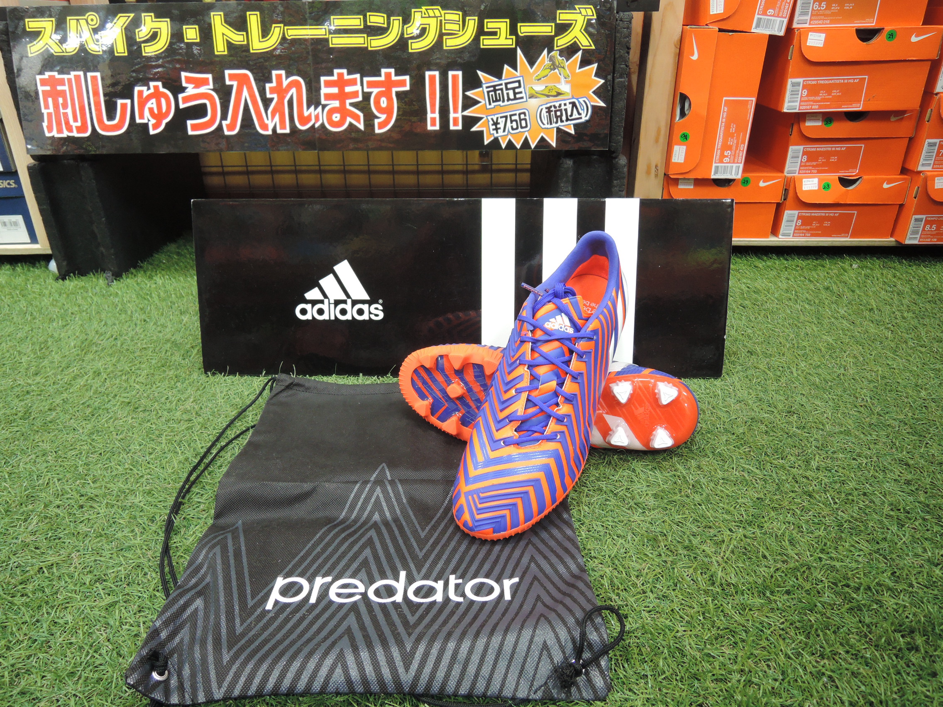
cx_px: 472
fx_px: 654
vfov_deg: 56.8
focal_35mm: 24
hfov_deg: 71.6
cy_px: 354
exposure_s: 1/25
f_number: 2.8
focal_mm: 5.1
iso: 400
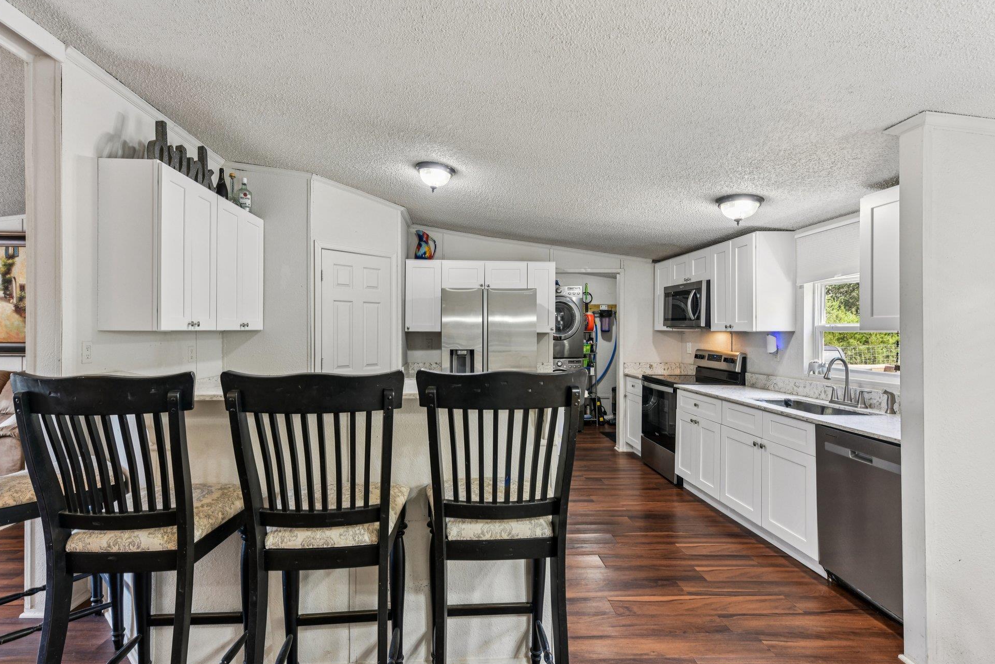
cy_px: 321
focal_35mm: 18
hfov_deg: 89.9
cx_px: 471
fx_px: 498
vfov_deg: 67.4
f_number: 8
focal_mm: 17
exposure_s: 1/8
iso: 360
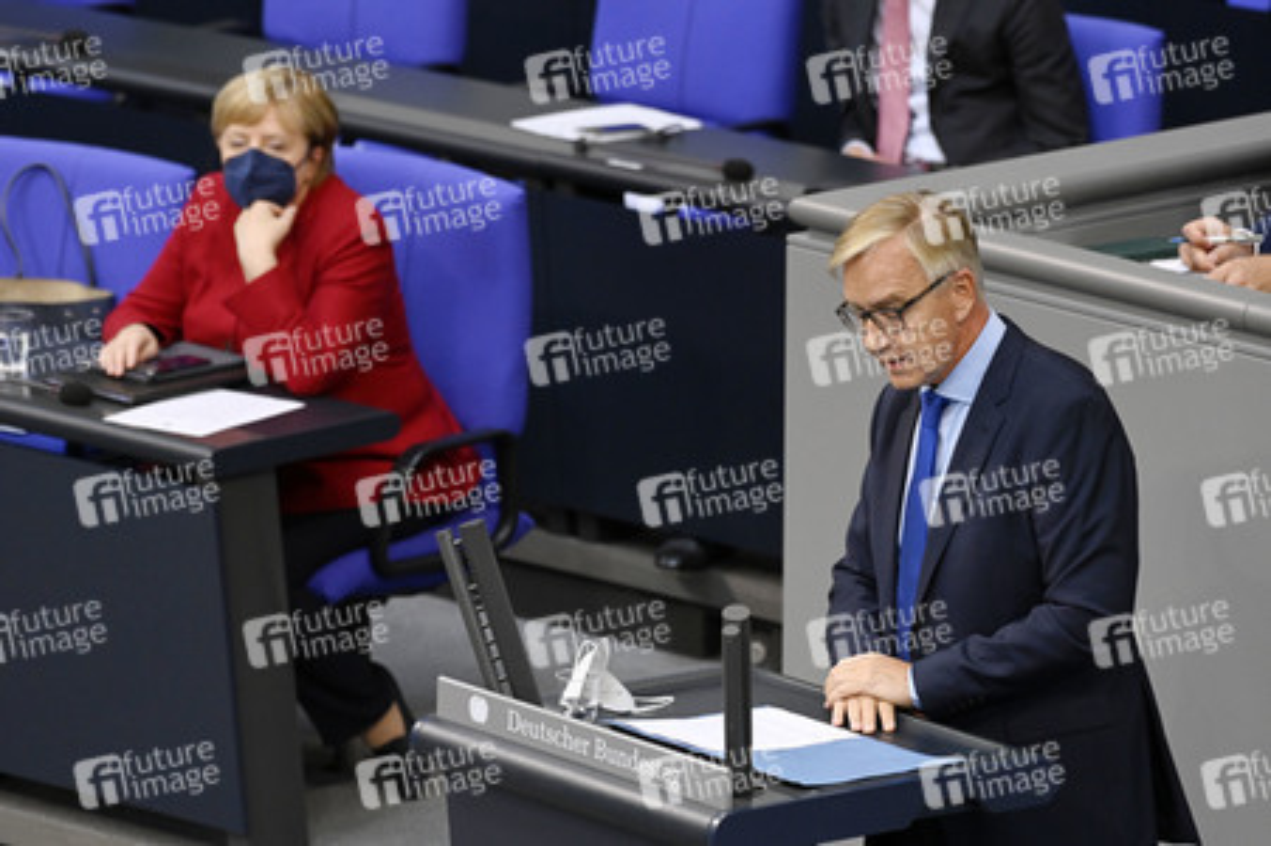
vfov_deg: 5.1
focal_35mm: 270
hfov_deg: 7.6
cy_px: 423
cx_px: 636
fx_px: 9525
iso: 5000
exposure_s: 1/320
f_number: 5.6
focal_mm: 270
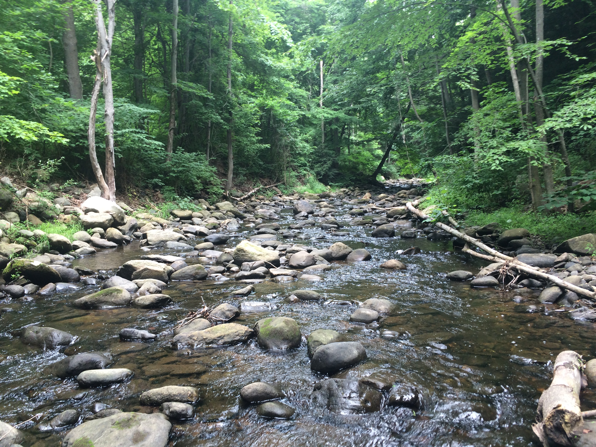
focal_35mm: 29
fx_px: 499
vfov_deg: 48.2
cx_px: 298
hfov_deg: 61.7
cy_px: 224
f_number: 2.2
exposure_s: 1/120
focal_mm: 4.15
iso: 50
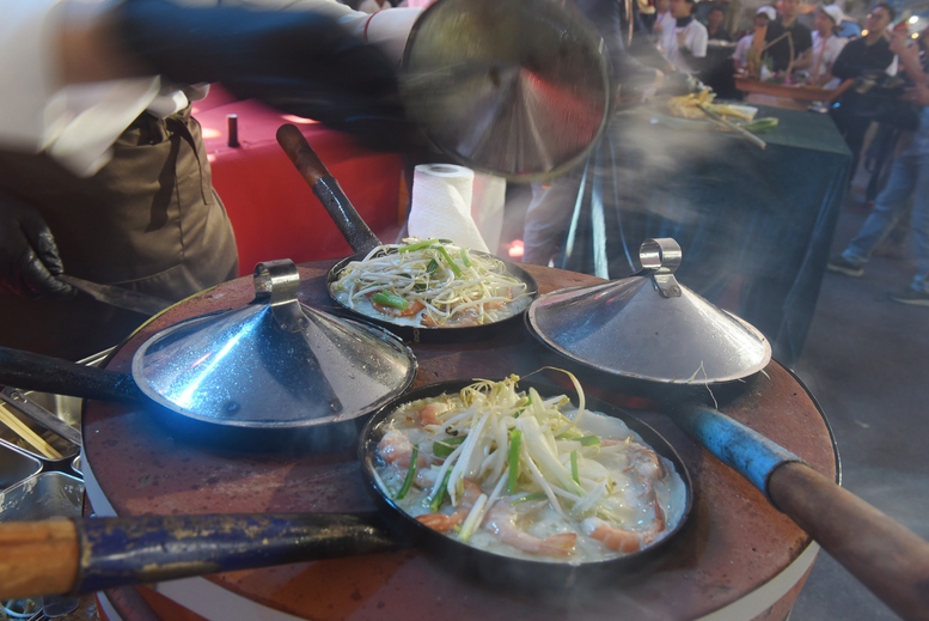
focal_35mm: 31
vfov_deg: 42.4
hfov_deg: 60.3
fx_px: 800
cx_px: 464
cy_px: 310
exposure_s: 1/25
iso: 1250
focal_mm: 31
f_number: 13
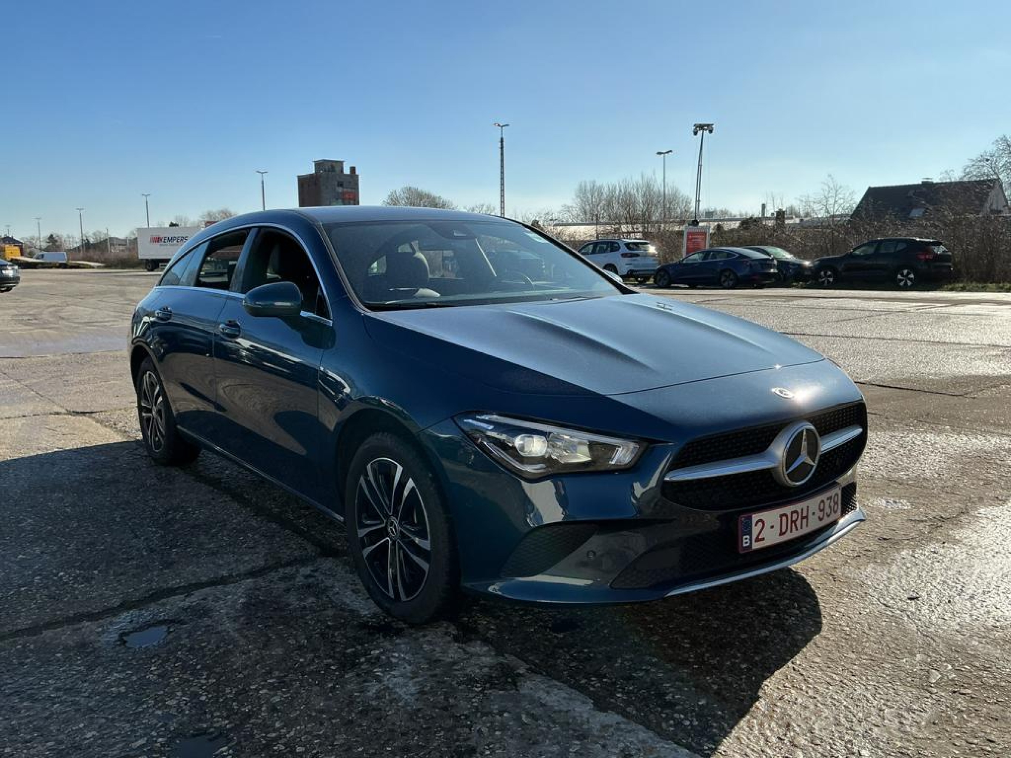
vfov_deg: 48.2
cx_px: 506
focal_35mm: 29
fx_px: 847
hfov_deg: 61.7
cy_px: 379
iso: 25
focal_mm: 3
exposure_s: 1/2227
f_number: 1.8
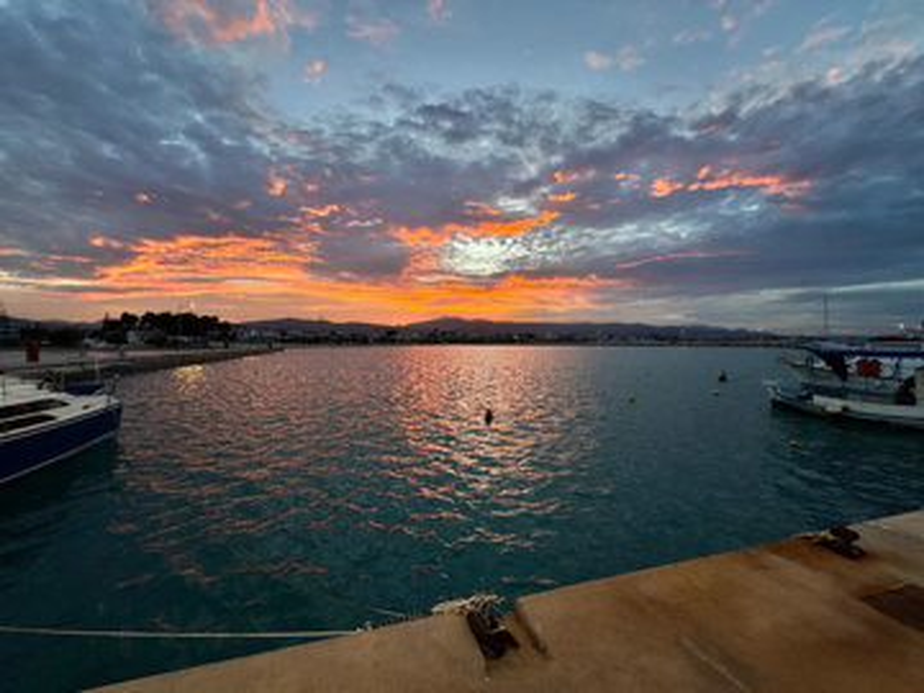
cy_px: 346
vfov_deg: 85.7
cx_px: 462
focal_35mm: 14
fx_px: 374
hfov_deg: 102.1
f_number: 2.2
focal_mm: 2.22
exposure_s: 1/100
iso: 40
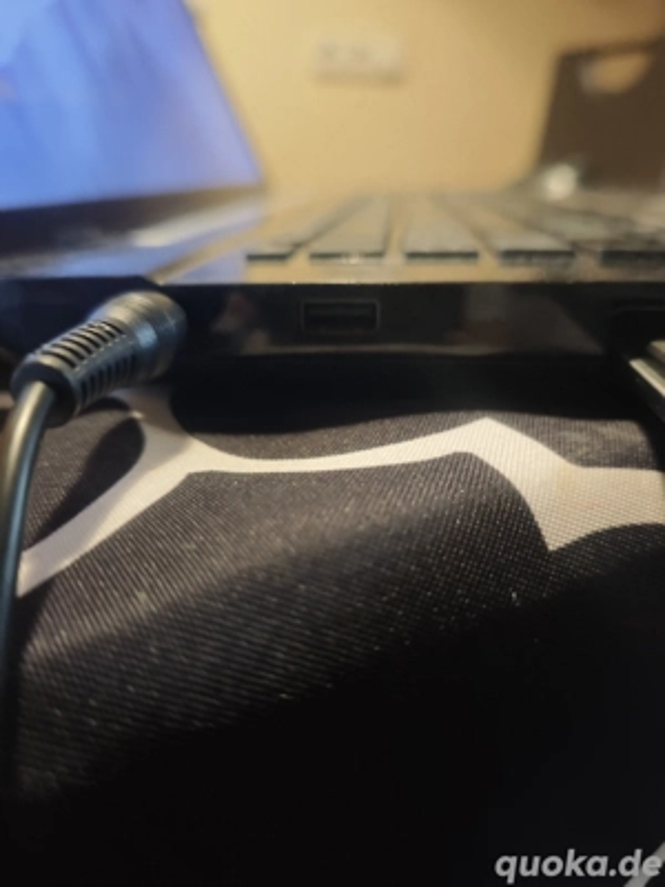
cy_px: 444
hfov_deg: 58.9
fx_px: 589
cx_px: 332
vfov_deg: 73.9
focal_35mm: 23
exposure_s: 1/25
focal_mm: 6.55
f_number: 1.6
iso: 800
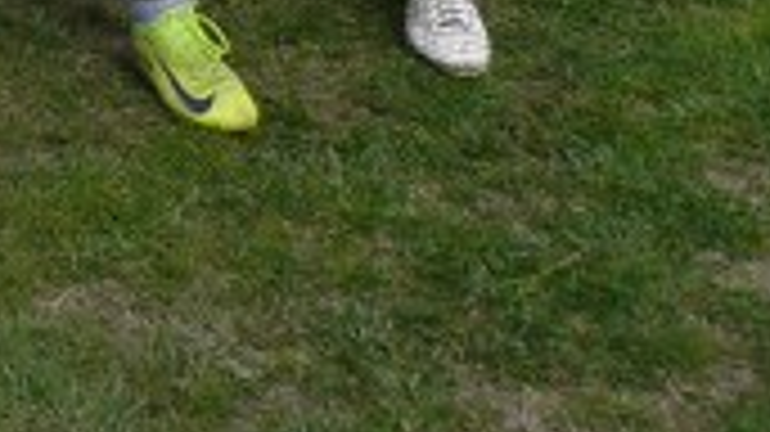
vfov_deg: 9.8
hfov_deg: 17.2
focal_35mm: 114
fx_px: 2326
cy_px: -468
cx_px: -329
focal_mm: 4.6
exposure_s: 1/640
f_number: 3.3
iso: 100
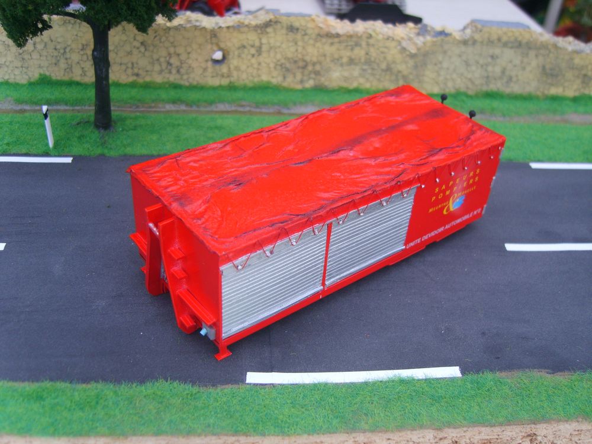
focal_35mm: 35
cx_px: 296
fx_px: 599
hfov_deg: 52.6
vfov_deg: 40.7
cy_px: 222
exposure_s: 1/60
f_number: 2.8
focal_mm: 7.4
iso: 50
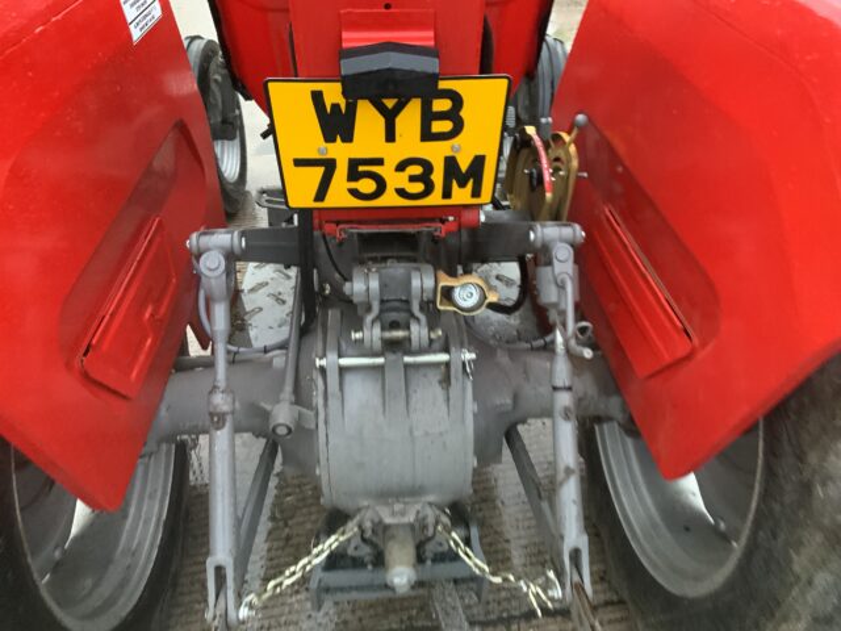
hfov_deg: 61.7
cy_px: 316
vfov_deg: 48.2
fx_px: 705
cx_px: 420
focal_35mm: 29
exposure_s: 1/42
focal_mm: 3
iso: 320
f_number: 1.8
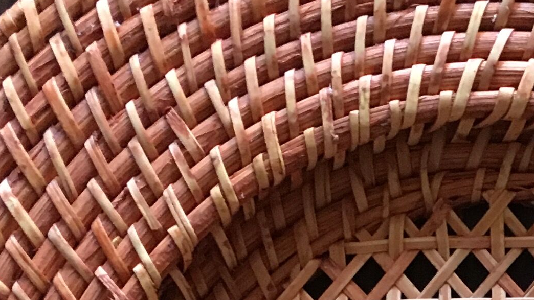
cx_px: 633
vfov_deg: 9.4
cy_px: 571
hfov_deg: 16.8
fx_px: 1727
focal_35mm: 122
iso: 250
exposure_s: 1/33
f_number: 2.2
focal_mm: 4.15
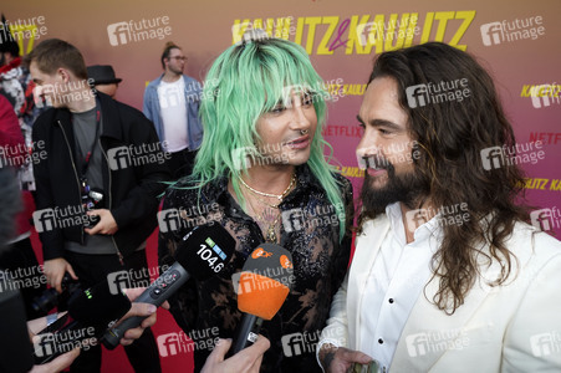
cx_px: 280
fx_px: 483
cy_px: 186
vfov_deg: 42.3
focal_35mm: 31
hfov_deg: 60.3
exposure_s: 1/160
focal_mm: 31
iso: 320
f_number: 5.6
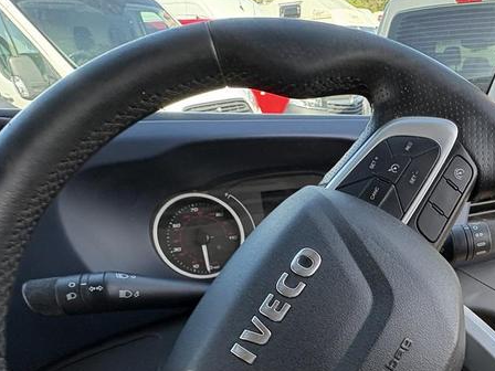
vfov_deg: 46.3
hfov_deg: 60.2
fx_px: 400
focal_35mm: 28
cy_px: 314
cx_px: 367
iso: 100
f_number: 2.2
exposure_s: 1/140
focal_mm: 2.22
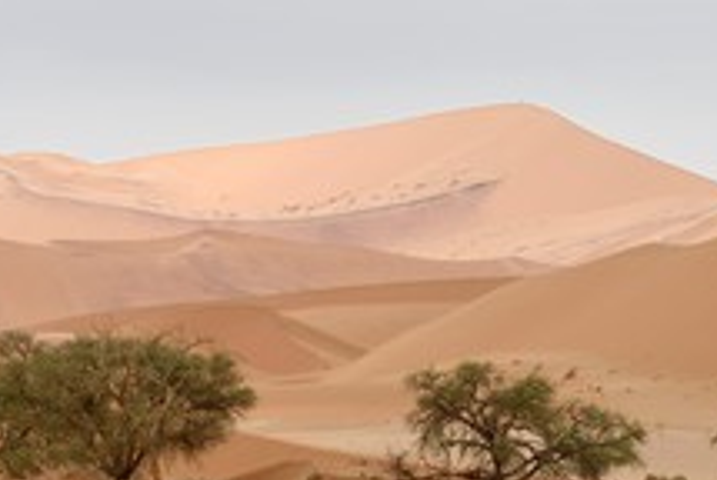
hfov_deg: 5.3
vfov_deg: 3.5
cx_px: 183
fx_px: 7778
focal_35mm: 390
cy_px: 277
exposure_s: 1/320
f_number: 11
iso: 200
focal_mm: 200
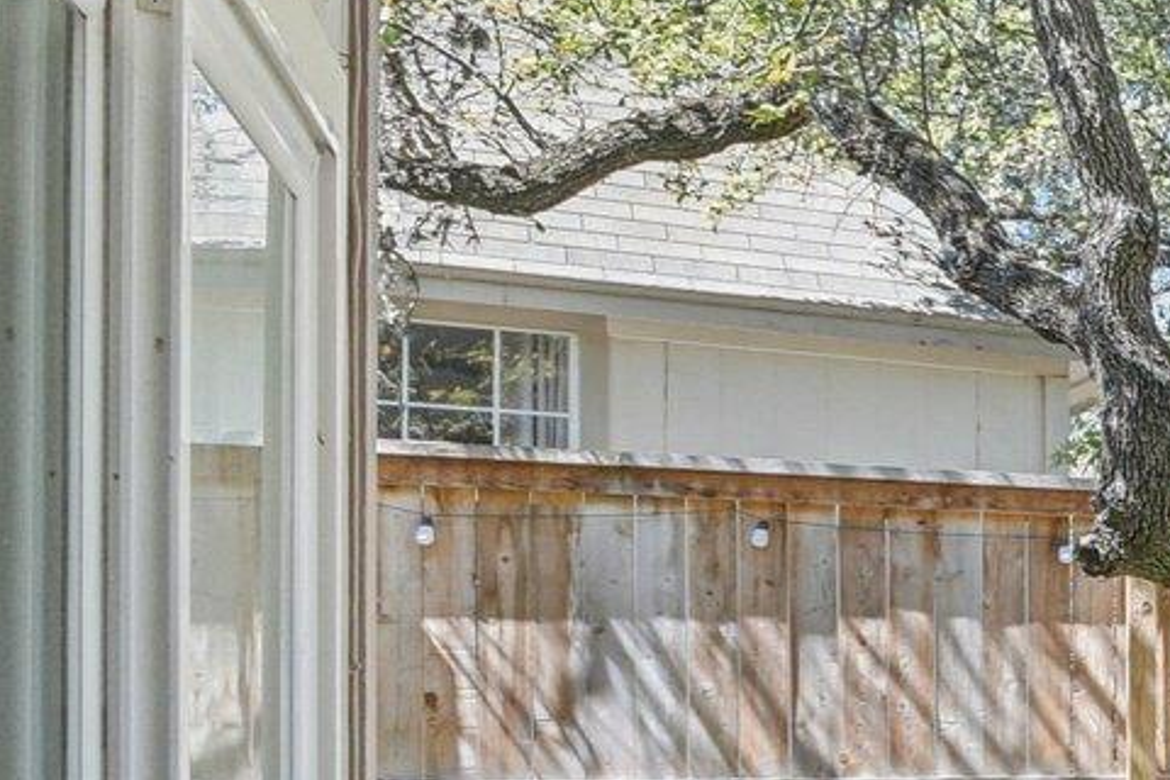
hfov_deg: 19.4
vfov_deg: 21.0
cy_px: 615
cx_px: 2299
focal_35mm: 64
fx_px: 2080
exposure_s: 1/50
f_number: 8
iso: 400
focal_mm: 10
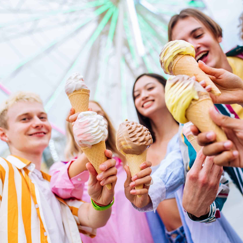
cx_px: 173
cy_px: 122
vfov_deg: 37.6
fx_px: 357
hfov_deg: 36.9
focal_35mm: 45
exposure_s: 1/320
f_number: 2.8
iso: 320
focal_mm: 35
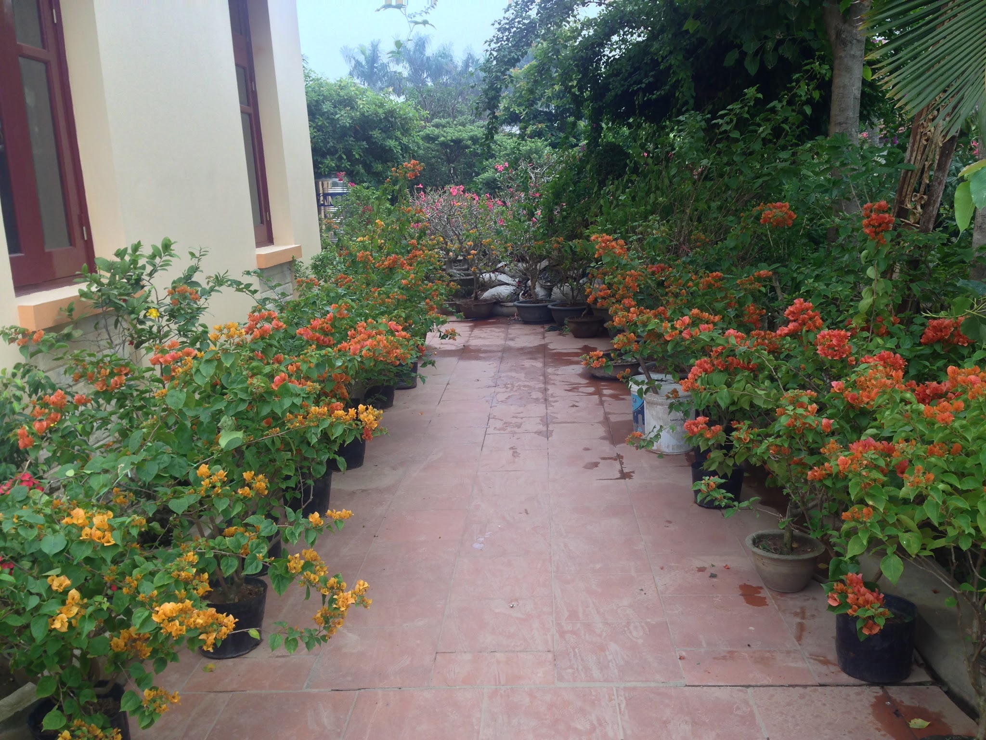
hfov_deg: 55.4
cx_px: 493
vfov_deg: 42.9
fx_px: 940
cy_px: 370
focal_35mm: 33
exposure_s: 1/127
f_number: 2.4
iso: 50
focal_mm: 4.12
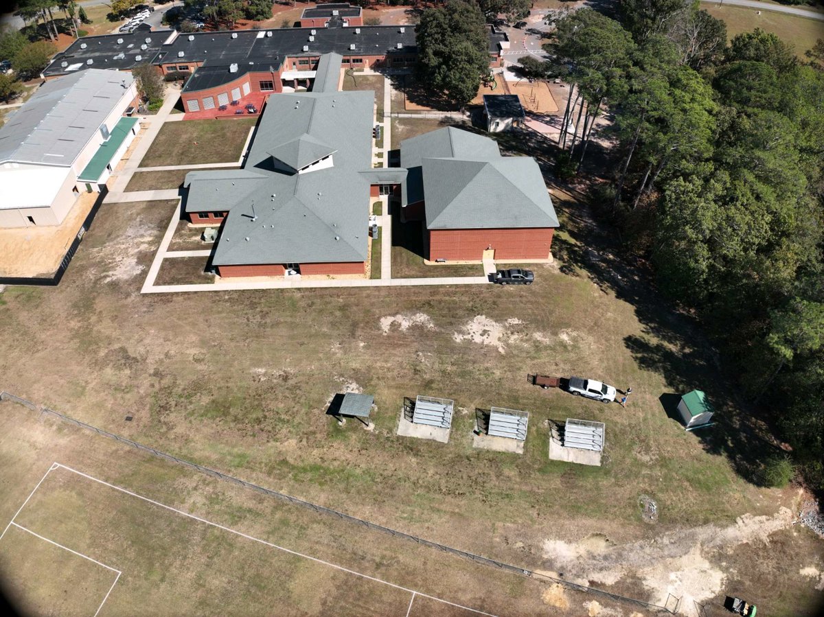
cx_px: 412
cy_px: 308
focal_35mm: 24
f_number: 3.2
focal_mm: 12.29
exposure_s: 1/2000
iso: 120
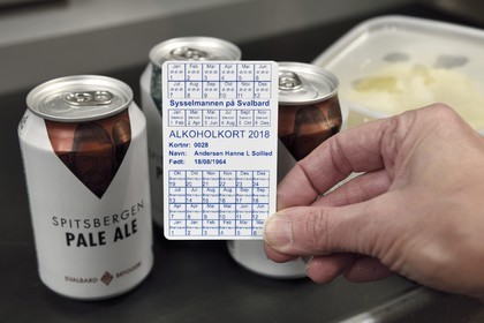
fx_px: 699
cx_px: 242
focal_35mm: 52
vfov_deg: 26.0
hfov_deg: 38.2
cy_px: 162
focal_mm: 52
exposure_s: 1/25
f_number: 6.3
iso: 400
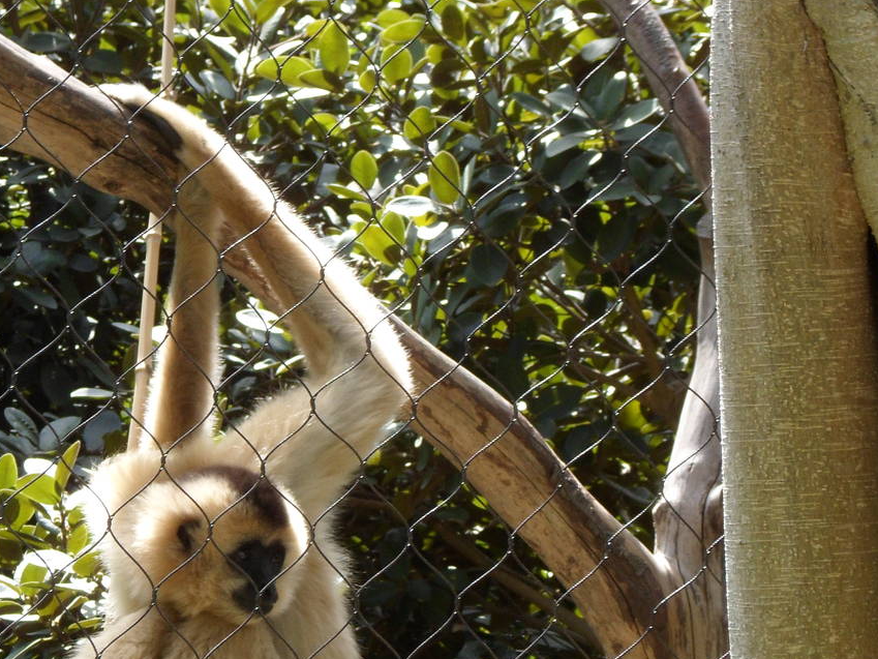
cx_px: 260
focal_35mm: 245
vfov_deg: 6.1
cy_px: 441
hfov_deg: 8.1
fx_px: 6215
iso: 80
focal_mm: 22.5
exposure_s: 1/60
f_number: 5.4
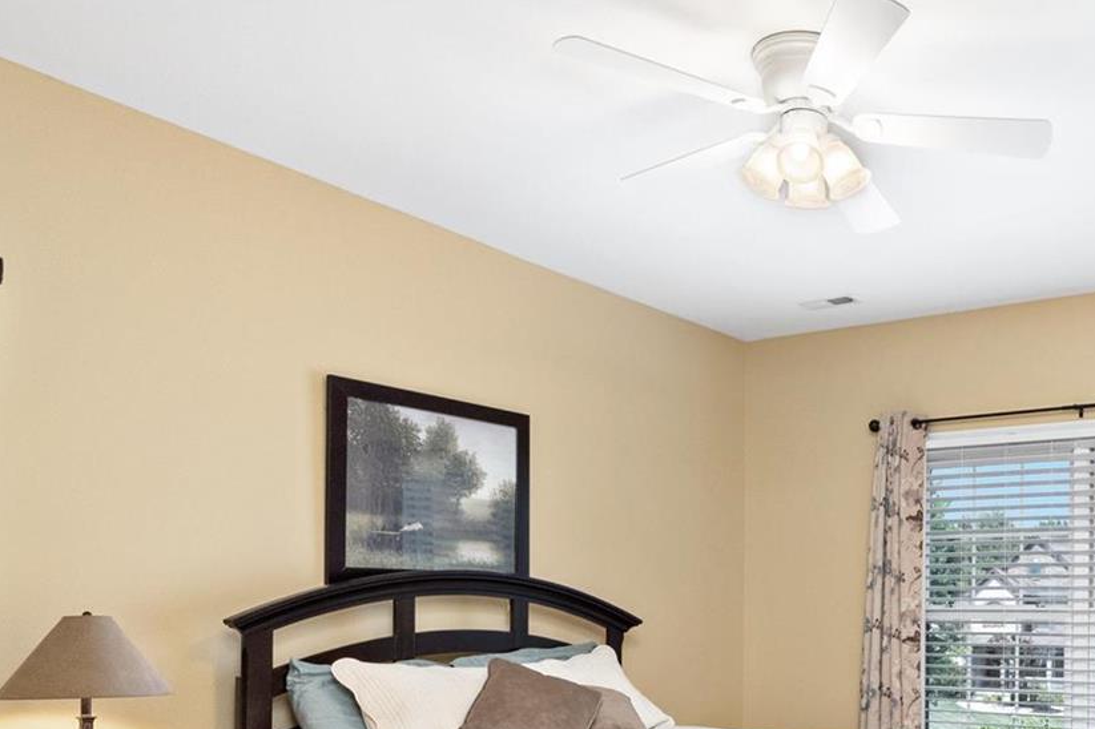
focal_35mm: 35
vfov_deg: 36.0
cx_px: 934
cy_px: 623
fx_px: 1064
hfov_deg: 49.9
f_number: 8
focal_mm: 9
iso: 400
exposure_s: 1/200
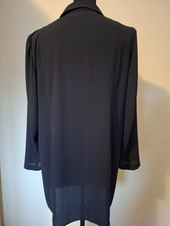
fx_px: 151
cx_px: 85
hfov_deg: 58.9
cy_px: 113
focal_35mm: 23
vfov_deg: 73.9
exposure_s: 1/20
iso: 800
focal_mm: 5.54
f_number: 1.8
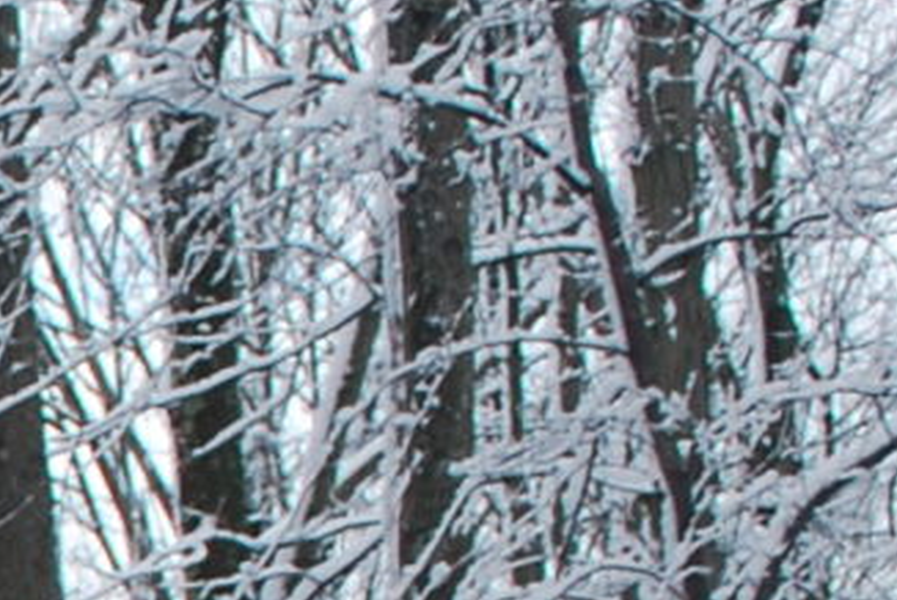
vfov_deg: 6.1
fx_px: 5287
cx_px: -1392
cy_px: 1624
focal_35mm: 212
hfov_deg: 8.7
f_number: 6.3
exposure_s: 1/160
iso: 100
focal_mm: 18
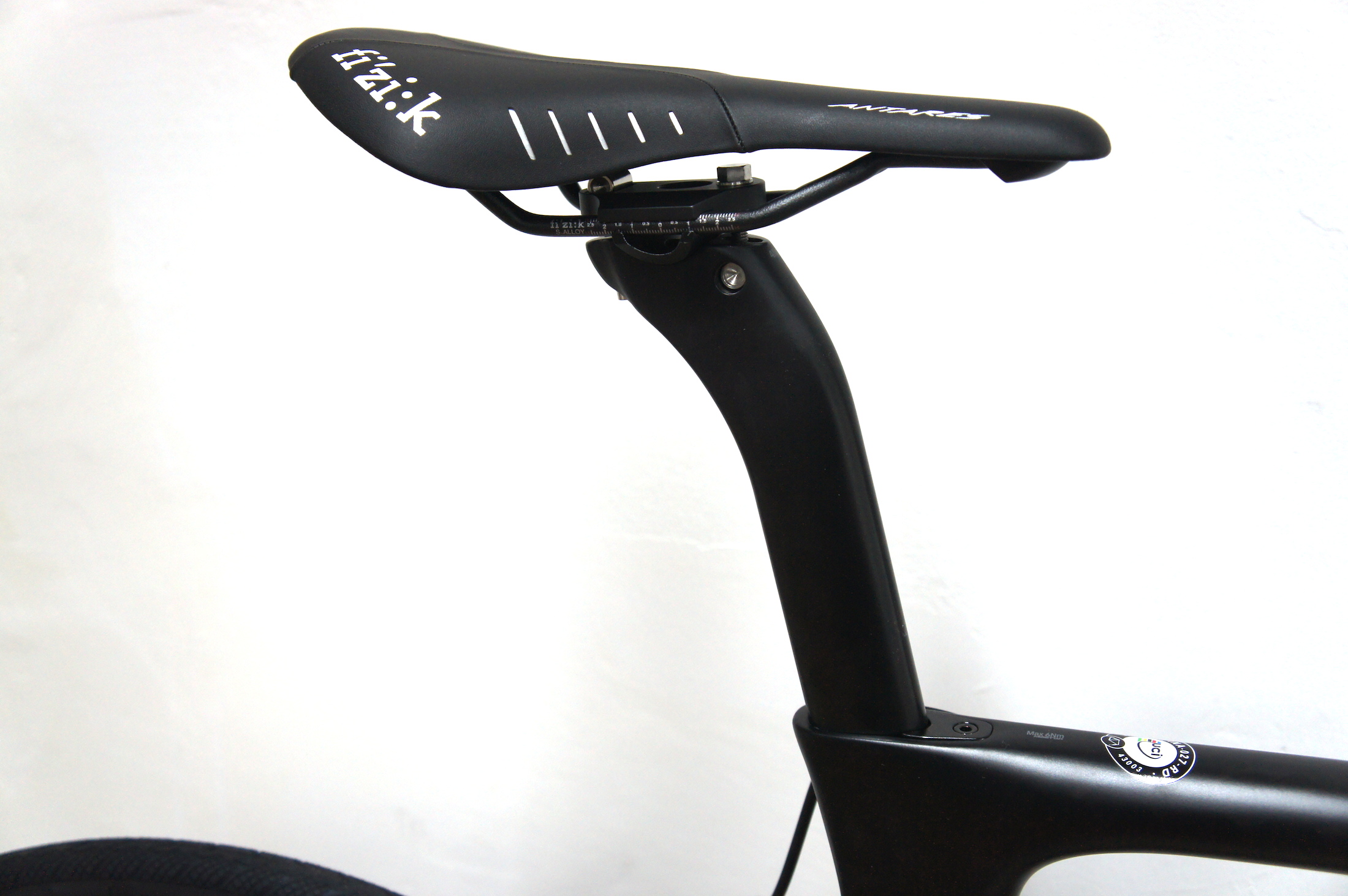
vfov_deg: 30.8
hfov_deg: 45.0
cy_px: 448
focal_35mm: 44
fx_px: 1627
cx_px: 674
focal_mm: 29
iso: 640
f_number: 4
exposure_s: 1/50
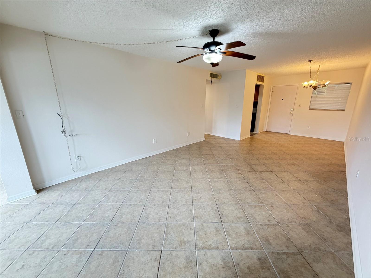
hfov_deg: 102.1
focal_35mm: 14
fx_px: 150
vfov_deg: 85.7
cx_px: 186
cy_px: 139
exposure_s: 1/60
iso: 320
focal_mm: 2.22
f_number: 2.2
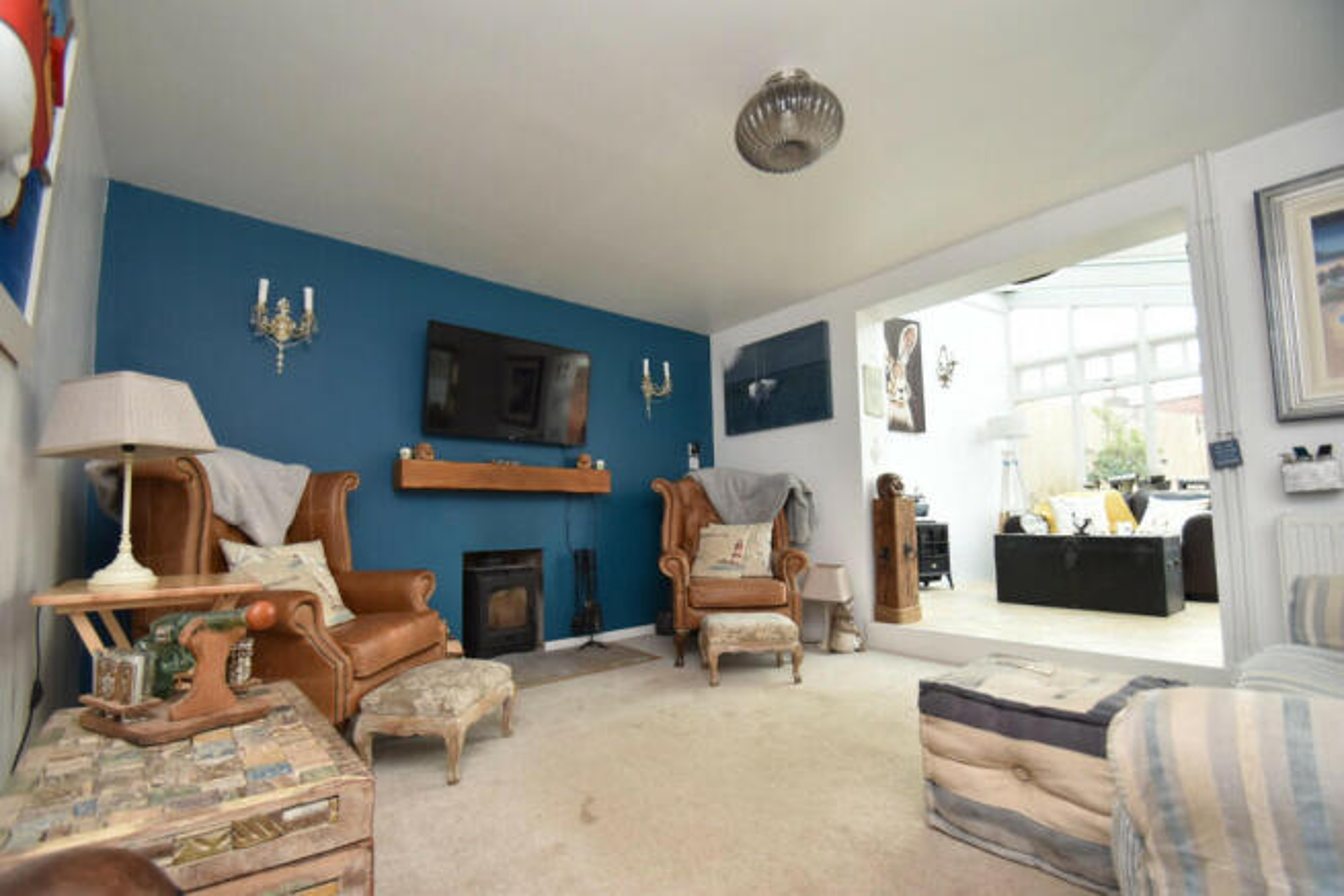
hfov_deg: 100.4
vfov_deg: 77.4
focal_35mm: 15
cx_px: 672
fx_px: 560
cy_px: 448
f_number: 3.5
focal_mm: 10
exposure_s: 1/200
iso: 640
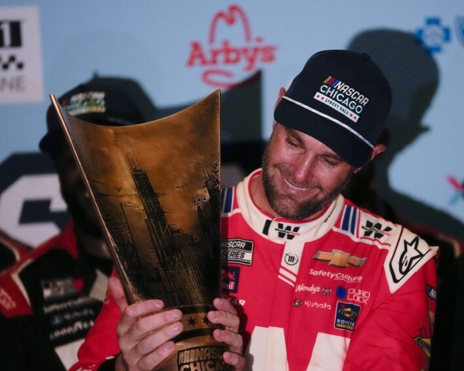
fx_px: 3736
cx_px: 294
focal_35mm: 272
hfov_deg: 7.1
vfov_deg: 5.7
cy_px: 199
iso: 3200
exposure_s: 1/400
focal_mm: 200
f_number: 2.8
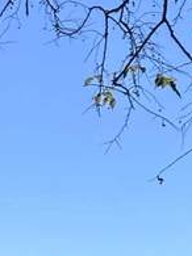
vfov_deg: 8.2
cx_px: -139
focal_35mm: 236
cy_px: 417
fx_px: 1747
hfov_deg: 6.2
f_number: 1.78
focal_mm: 6.86
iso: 64
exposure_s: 1/2028
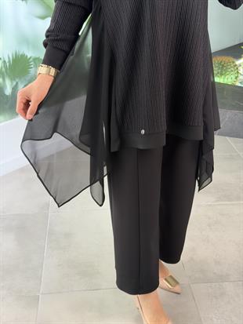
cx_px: 122
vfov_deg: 39.6
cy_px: 162
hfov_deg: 30.3
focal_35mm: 48
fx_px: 449
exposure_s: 1/84
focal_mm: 6.76
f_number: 1.78
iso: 100
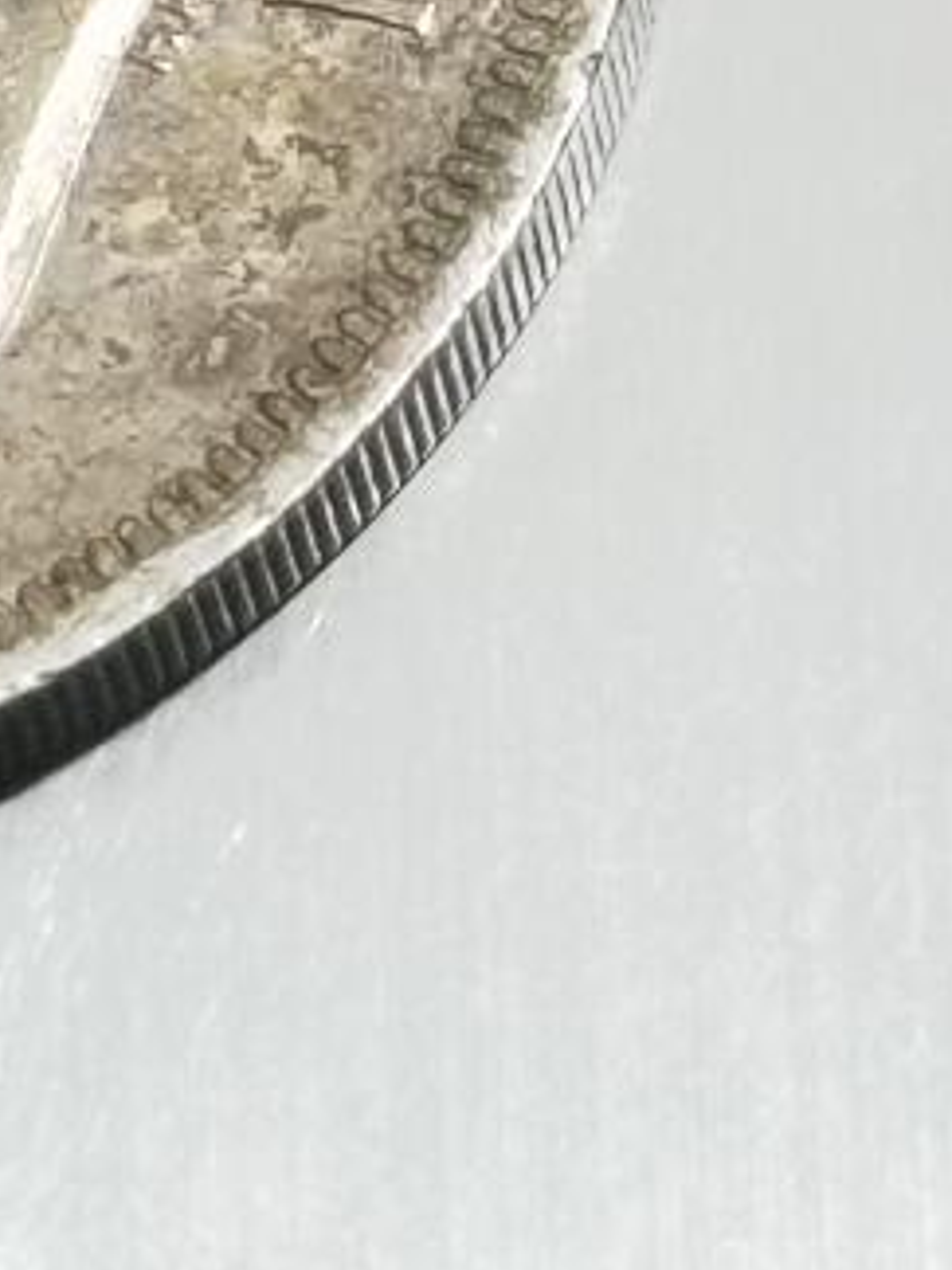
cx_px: -525
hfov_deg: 4.9
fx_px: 11001
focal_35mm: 300
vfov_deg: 6.6
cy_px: 102
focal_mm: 6.67
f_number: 1.9
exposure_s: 1/100
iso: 200
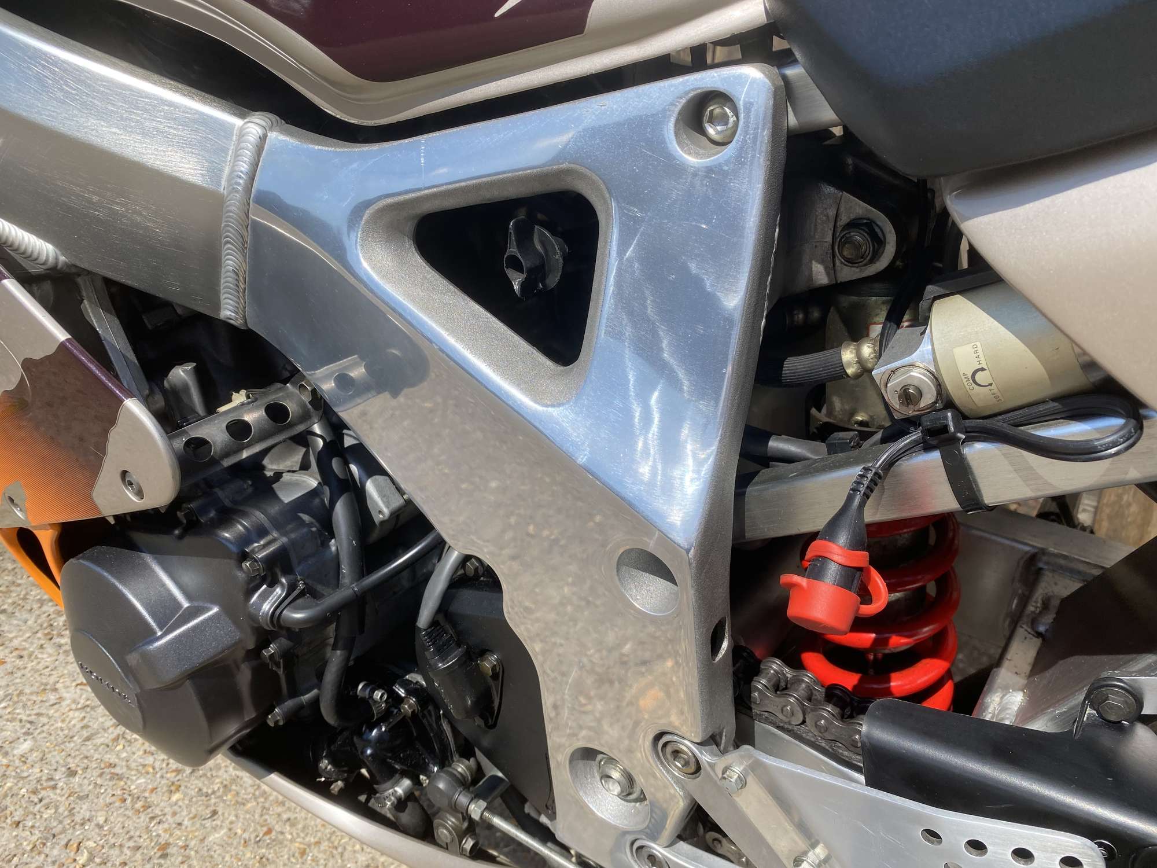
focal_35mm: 26
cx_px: 578
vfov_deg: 53.1
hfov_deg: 67.3
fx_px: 869
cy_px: 434
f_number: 1.8
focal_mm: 4.25
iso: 32
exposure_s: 1/2571
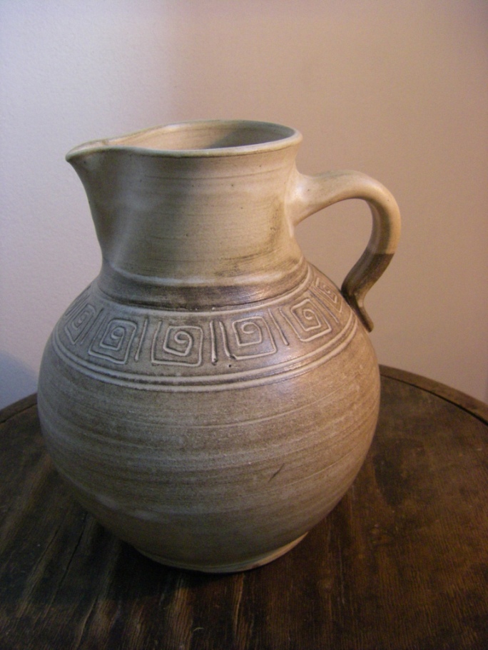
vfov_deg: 49.0
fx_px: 714
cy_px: 325
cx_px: 244
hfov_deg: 37.7
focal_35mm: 38
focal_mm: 6.3
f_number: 3.5
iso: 500
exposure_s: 1/50
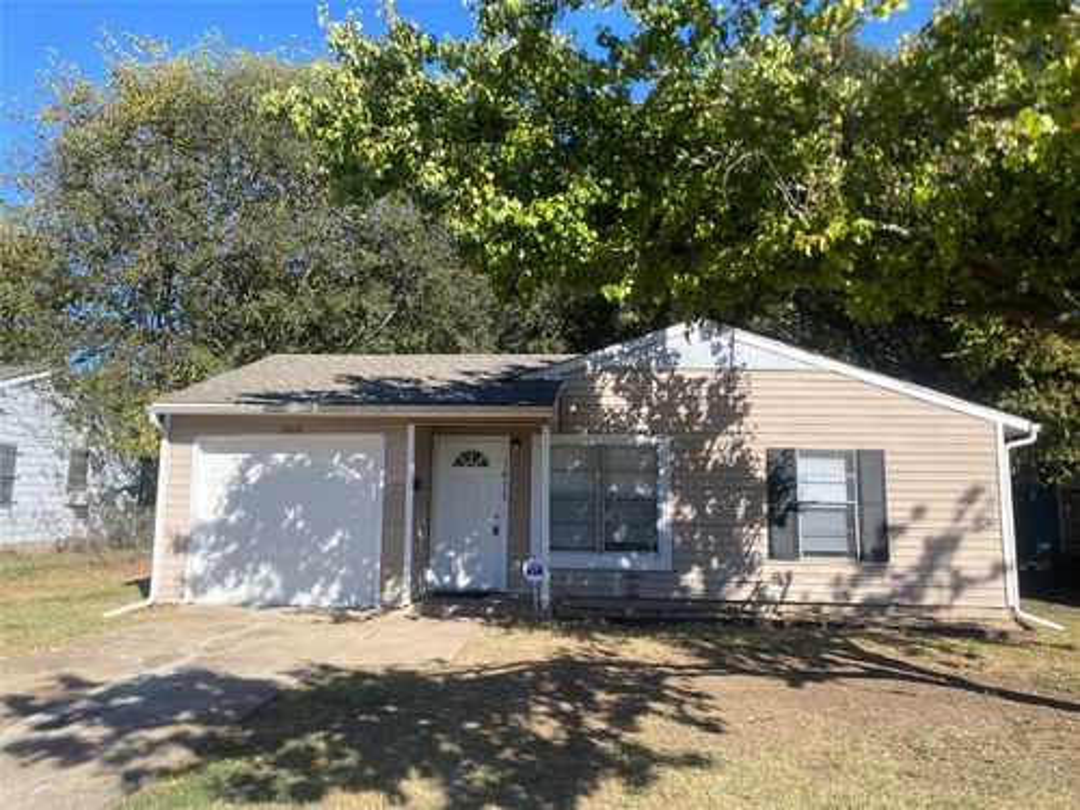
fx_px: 811
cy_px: 405
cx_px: 540
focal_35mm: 26
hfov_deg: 67.3
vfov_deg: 53.1
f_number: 1.8
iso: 32
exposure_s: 1/1838
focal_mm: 4.25
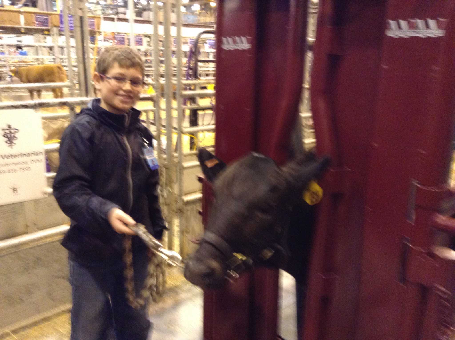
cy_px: 170
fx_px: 433
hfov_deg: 55.4
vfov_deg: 42.8
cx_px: 228
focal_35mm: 33
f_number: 2.4
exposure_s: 1/15
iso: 250
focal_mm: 3.3
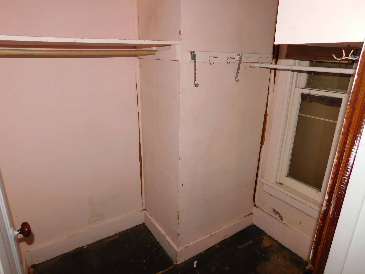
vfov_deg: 58.9
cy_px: 137
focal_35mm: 23
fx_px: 243
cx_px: 182
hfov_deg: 73.9
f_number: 3
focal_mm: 4
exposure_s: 1/30
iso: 200
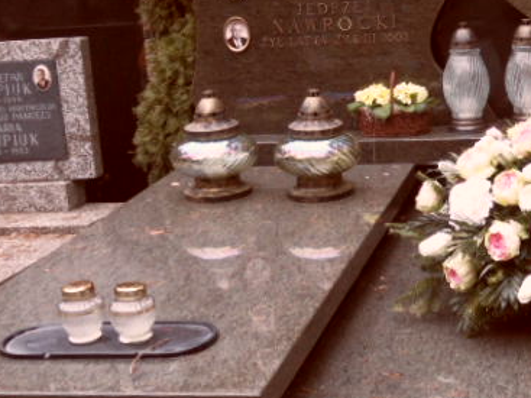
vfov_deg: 21.8
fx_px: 1027
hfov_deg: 27.4
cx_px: 525
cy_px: 130
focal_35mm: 67
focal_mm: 3.9
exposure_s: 1/90
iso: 100
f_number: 3.2
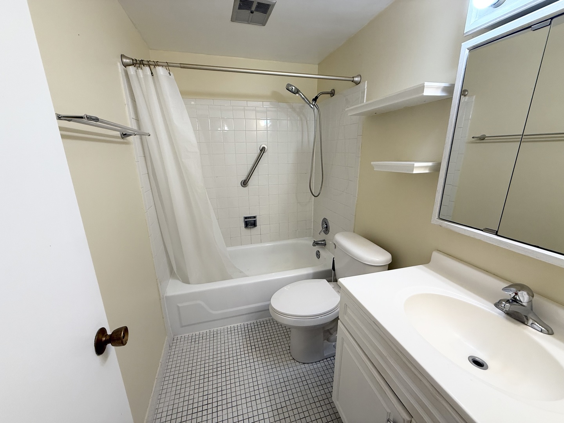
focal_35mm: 14
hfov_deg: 102.1
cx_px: 282
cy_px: 212
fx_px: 228
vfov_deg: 85.7
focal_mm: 2.22
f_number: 2.2
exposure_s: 1/120
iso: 100
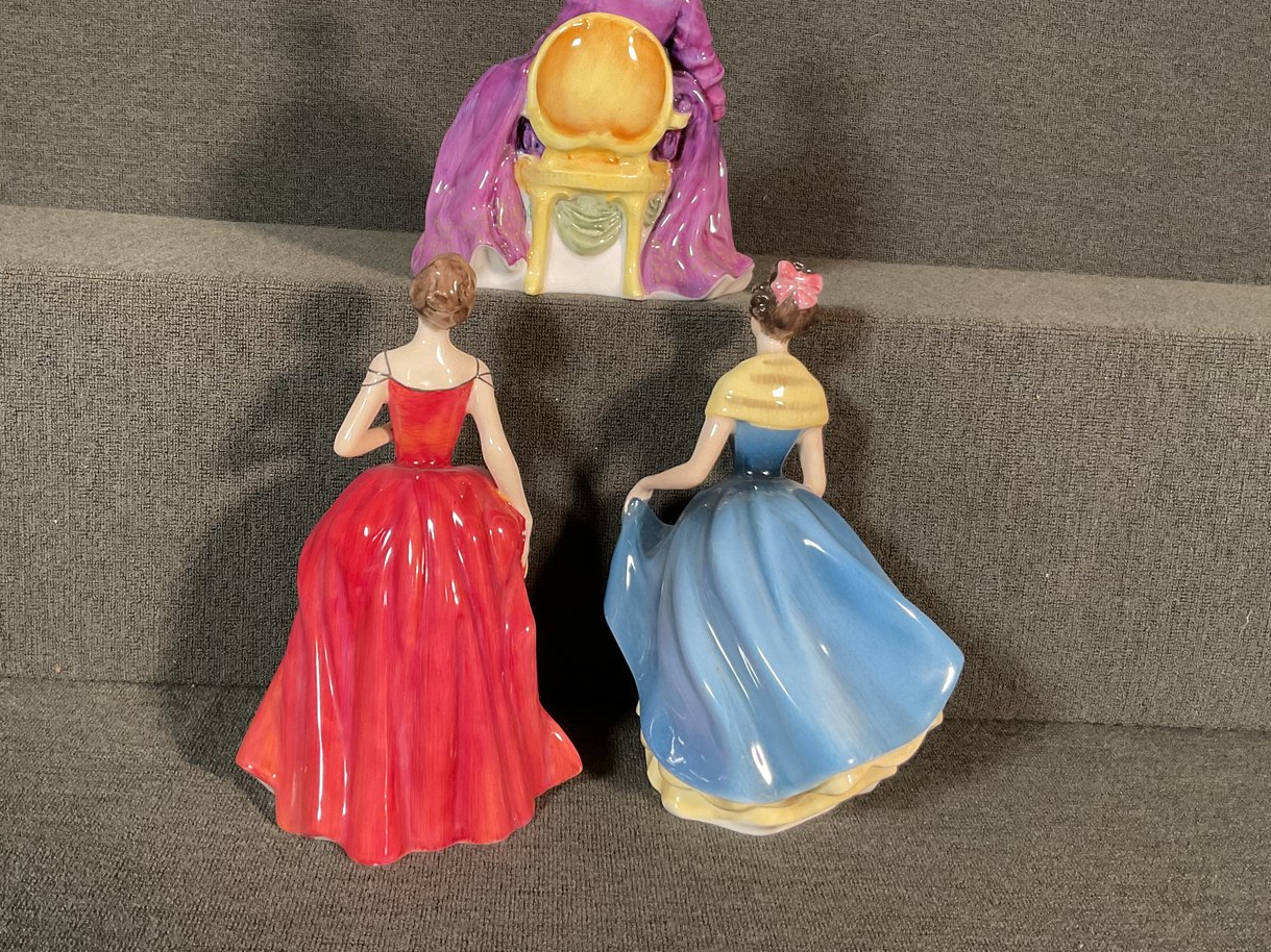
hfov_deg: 51.3
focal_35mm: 36
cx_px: 594
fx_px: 1322
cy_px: 364
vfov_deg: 39.4
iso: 125
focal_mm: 3
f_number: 1.8
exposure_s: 1/60
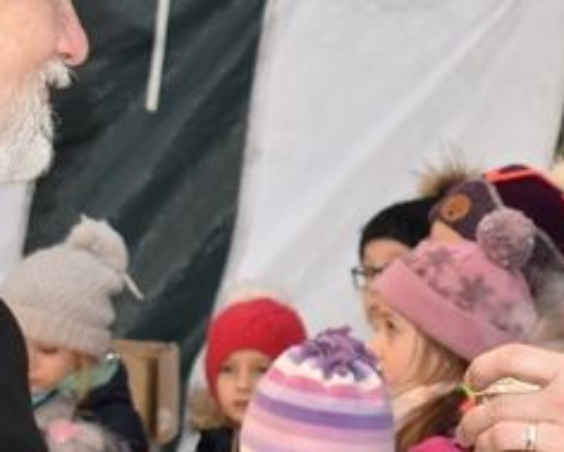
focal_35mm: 220
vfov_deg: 7.0
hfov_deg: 8.7
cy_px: 276
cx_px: 715
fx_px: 3674
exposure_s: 1/60
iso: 720
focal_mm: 36
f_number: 4.8
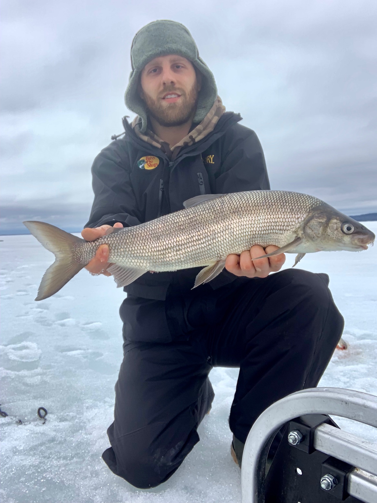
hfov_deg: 44.2
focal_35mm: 32
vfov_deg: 56.8
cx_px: 188
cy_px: 252
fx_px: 465
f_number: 2.2
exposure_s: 1/507
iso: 16
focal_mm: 2.87
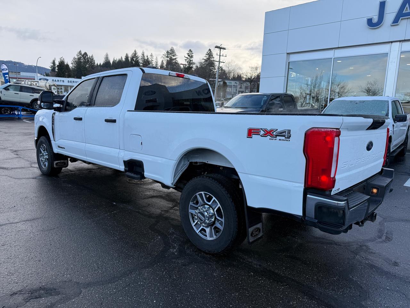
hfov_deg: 71.6
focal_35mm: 24
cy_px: 154
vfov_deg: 56.8
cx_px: 205
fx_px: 284
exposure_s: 1/1060
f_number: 1.78
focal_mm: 6.76
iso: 100
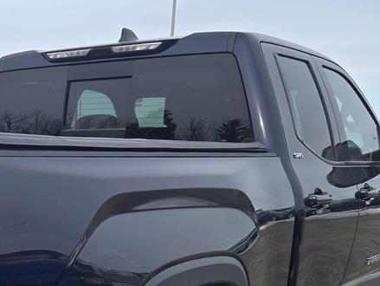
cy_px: 335
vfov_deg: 20.6
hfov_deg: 27.2
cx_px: -7
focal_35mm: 67
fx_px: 736
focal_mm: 5.4
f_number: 1.8
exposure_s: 1/937
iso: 25
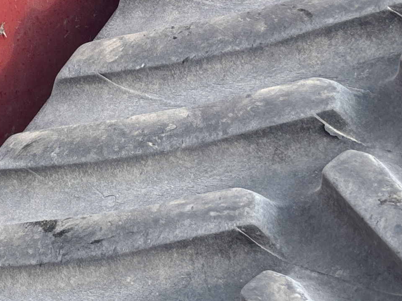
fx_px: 1266
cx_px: -367
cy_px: 15
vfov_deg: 13.4
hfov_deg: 15.1
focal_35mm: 109
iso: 50
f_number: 1.6
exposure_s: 1/844
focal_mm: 5.96
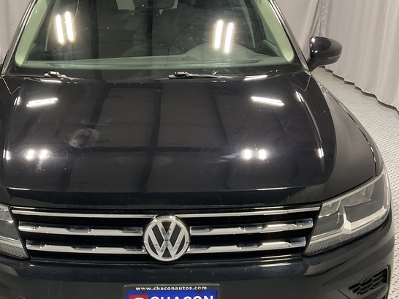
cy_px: 165
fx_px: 588
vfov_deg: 28.5
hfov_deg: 37.2
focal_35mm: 51
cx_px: 141
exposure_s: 1/50
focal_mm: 3
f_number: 1.8
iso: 80
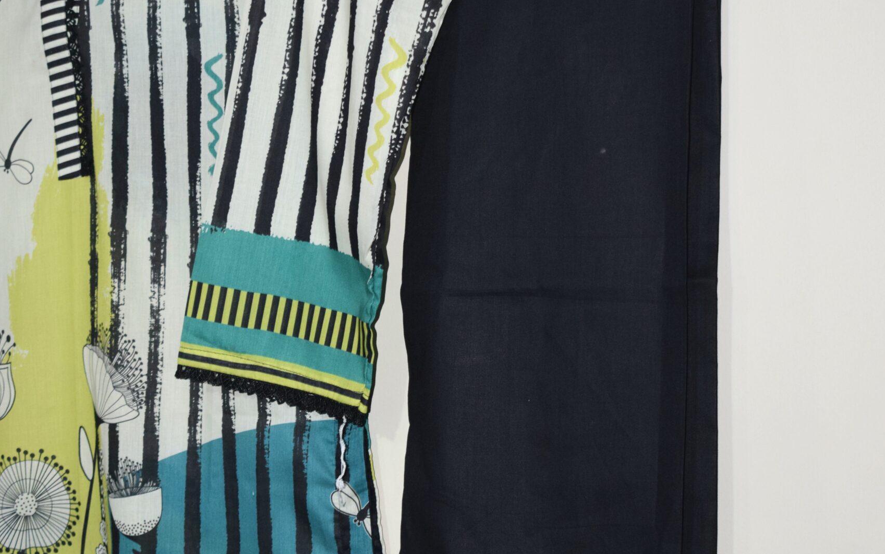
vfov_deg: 12.6
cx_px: 444
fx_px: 2503
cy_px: 223
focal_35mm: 104
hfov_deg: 20.1
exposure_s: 1/60.2
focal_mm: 45
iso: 800
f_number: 5
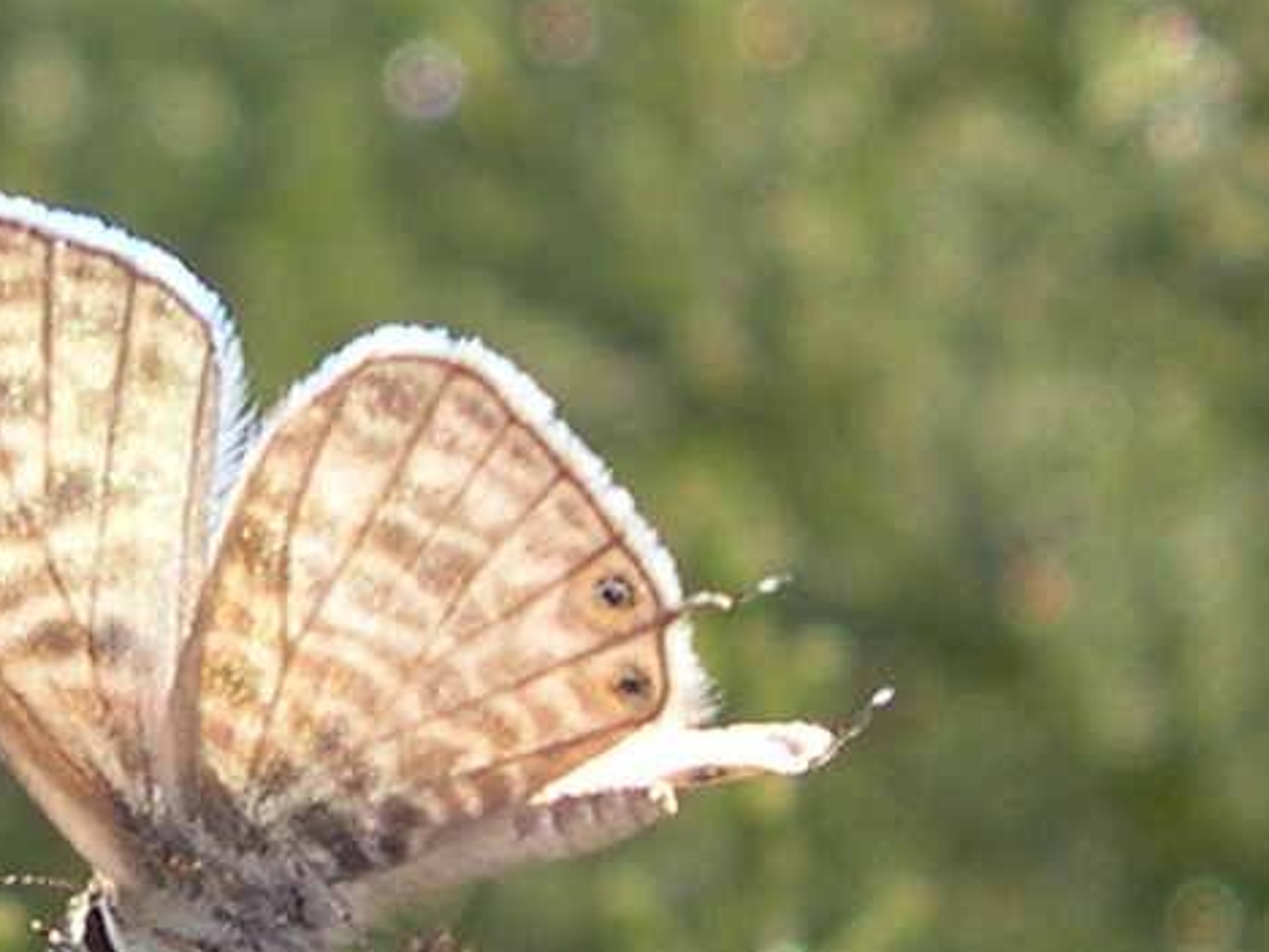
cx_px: 287
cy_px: 656
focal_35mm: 65
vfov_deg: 22.5
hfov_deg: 29.3
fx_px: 2383
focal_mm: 8
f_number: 7.6
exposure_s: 1/85
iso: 100
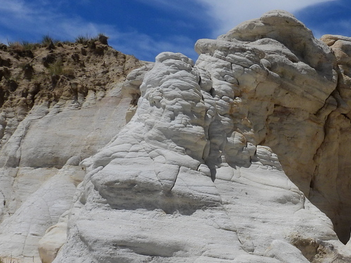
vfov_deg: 17.4
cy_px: 205
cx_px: 382
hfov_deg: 22.1
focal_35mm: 84
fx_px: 852
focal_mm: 5.9
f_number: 5.6
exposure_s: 1/1600
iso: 100
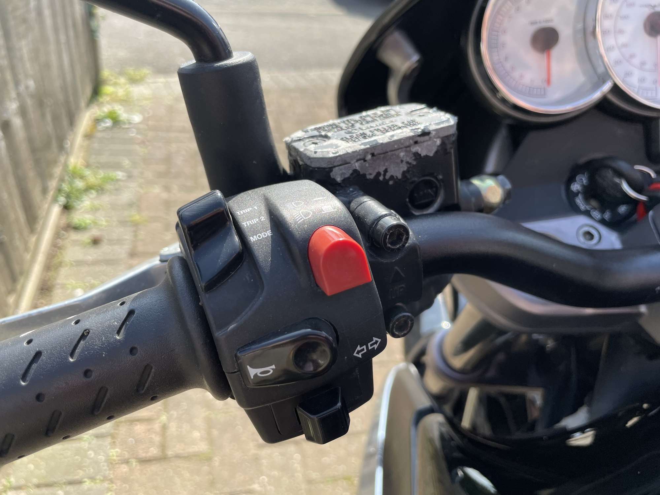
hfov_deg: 67.3
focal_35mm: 26
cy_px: 248
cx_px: 330
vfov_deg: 53.1
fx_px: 496
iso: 32
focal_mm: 4.2
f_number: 1.6
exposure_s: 1/849
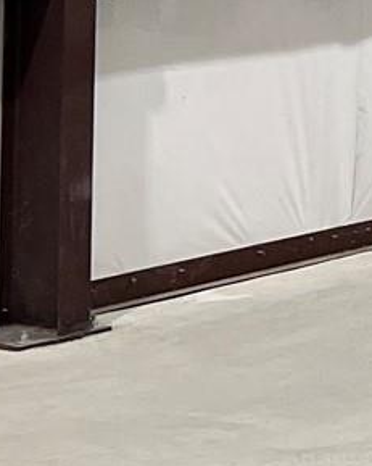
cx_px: 1554
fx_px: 2479
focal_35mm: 180
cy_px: -418
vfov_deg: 10.0
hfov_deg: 6.6
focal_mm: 5.7
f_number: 1.5
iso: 64
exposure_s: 1/60
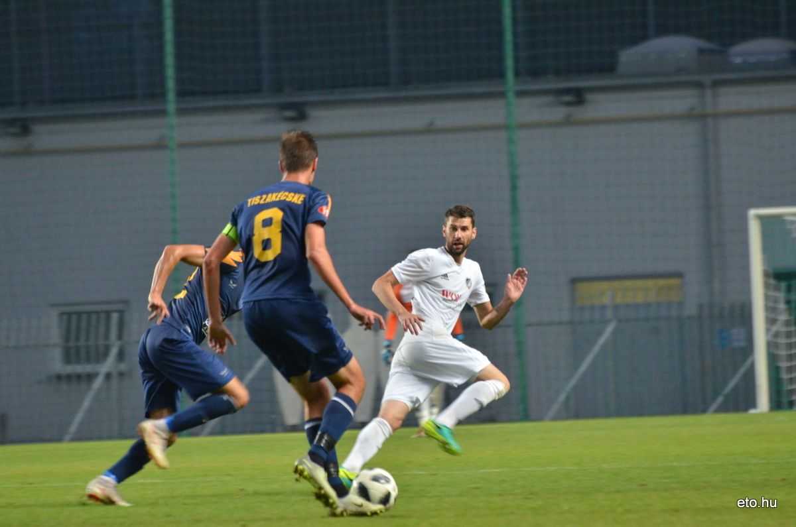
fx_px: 8937
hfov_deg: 5.1
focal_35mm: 405
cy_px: 264
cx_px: 398
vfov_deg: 3.4
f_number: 5.6
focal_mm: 270
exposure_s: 1/160
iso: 1600
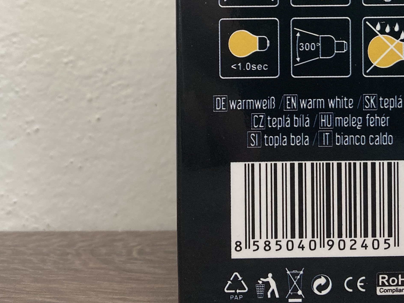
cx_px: 281
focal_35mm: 60
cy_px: 38
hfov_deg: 31.8
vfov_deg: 23.8
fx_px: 700
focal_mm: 3.99
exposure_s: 1/50
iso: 80
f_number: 1.8
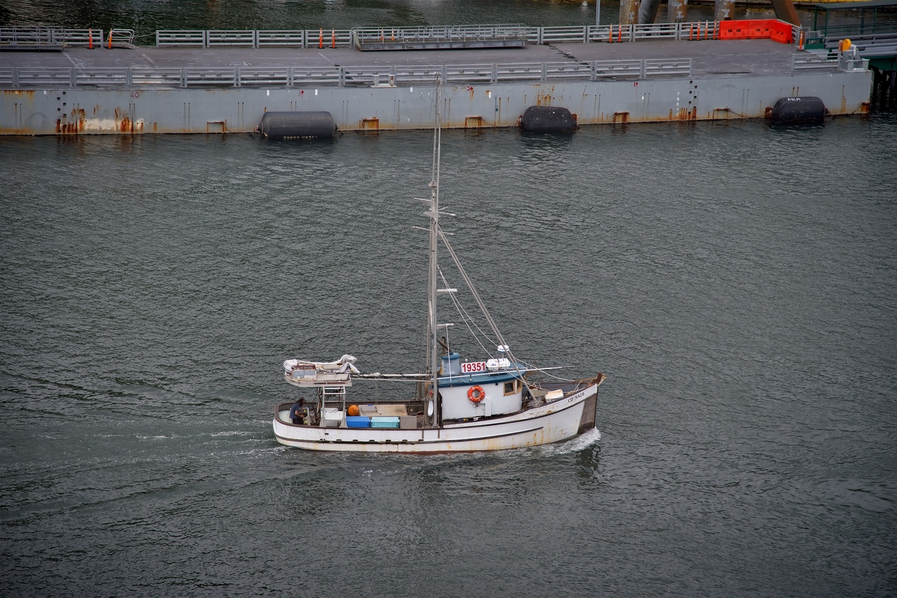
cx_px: 448
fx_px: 2990
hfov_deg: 17.1
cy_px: 299
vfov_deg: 11.4
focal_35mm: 120
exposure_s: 1/250
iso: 100
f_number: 5
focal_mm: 120
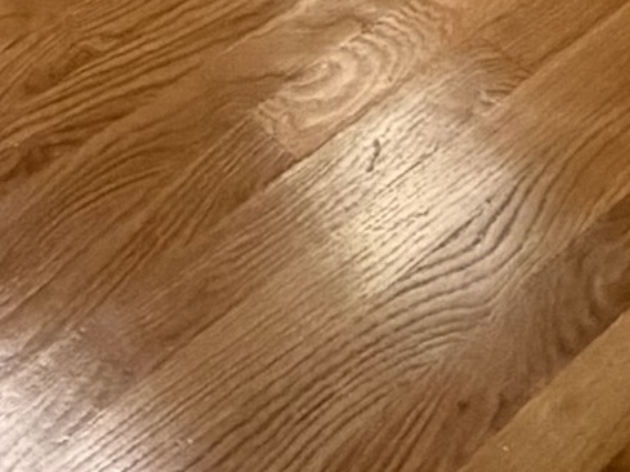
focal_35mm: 105
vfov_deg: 8.8
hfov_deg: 17.2
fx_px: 1910
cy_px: -1264
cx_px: -270
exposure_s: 1/120
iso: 200
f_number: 2.2
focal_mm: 2.22
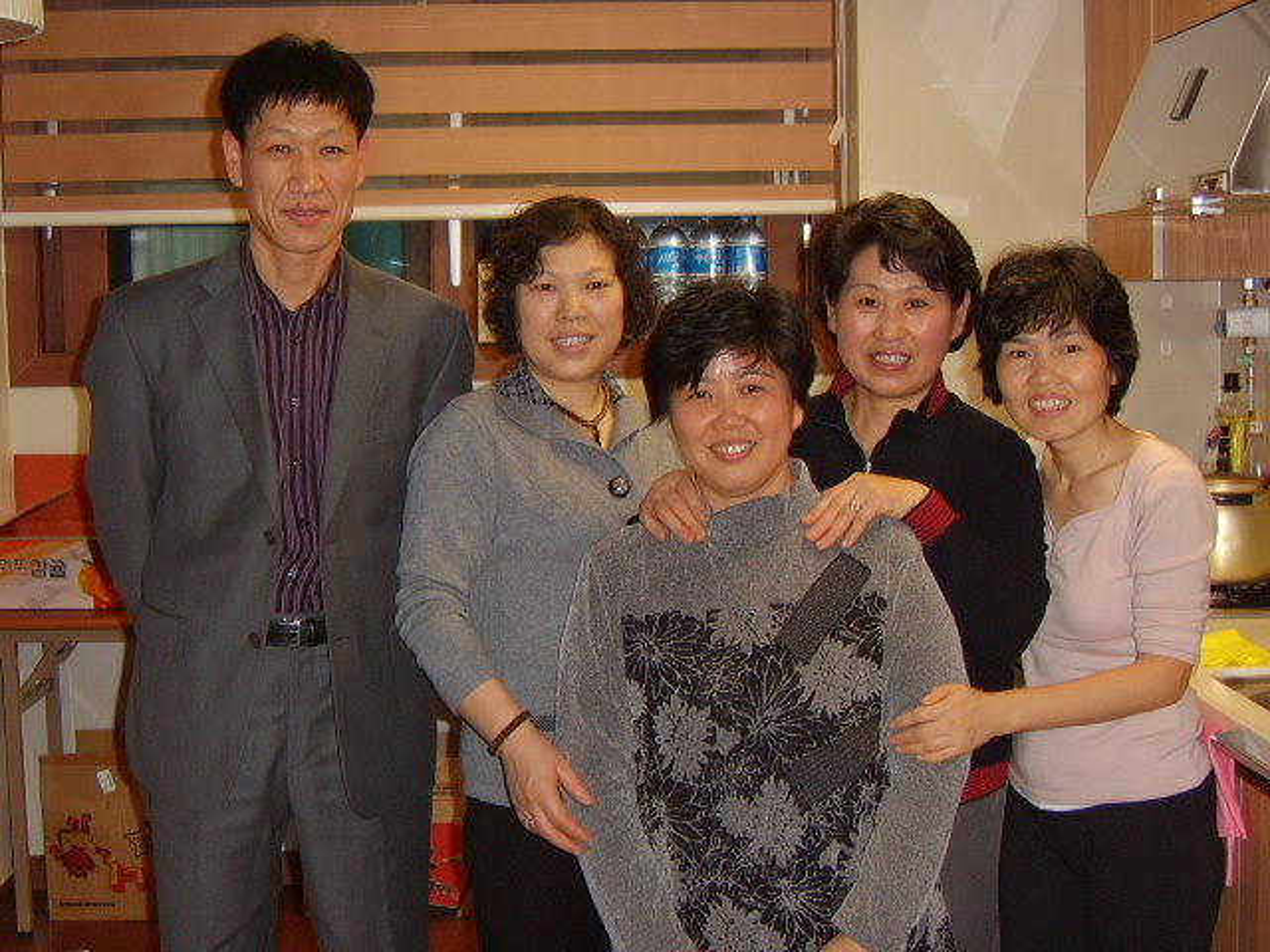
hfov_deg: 41.2
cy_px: 476
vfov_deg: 31.5
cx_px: 635
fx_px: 1688
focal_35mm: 46
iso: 141
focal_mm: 11.93
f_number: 3.5
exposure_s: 1/60
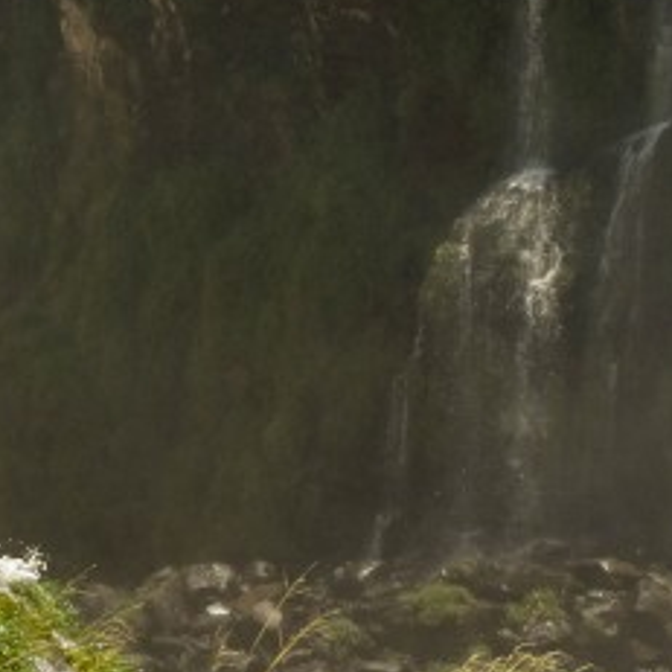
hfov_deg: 8.2
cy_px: 26
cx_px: -698
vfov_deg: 8.6
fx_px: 4459
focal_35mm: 203
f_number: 8
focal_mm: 34
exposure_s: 1/2000
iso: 400
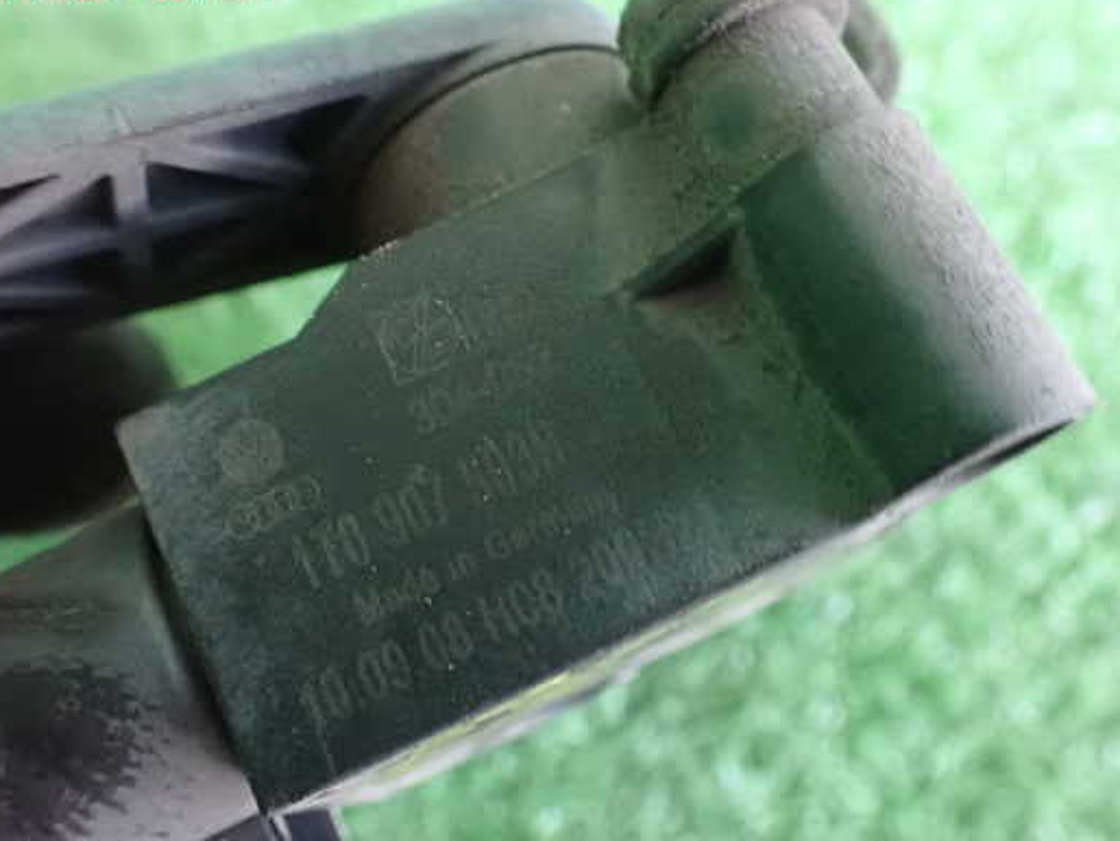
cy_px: 442
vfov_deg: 40.7
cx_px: 527
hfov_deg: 52.6
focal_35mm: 35
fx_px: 1133
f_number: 2.3
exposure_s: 1/25
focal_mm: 5.4
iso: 1600
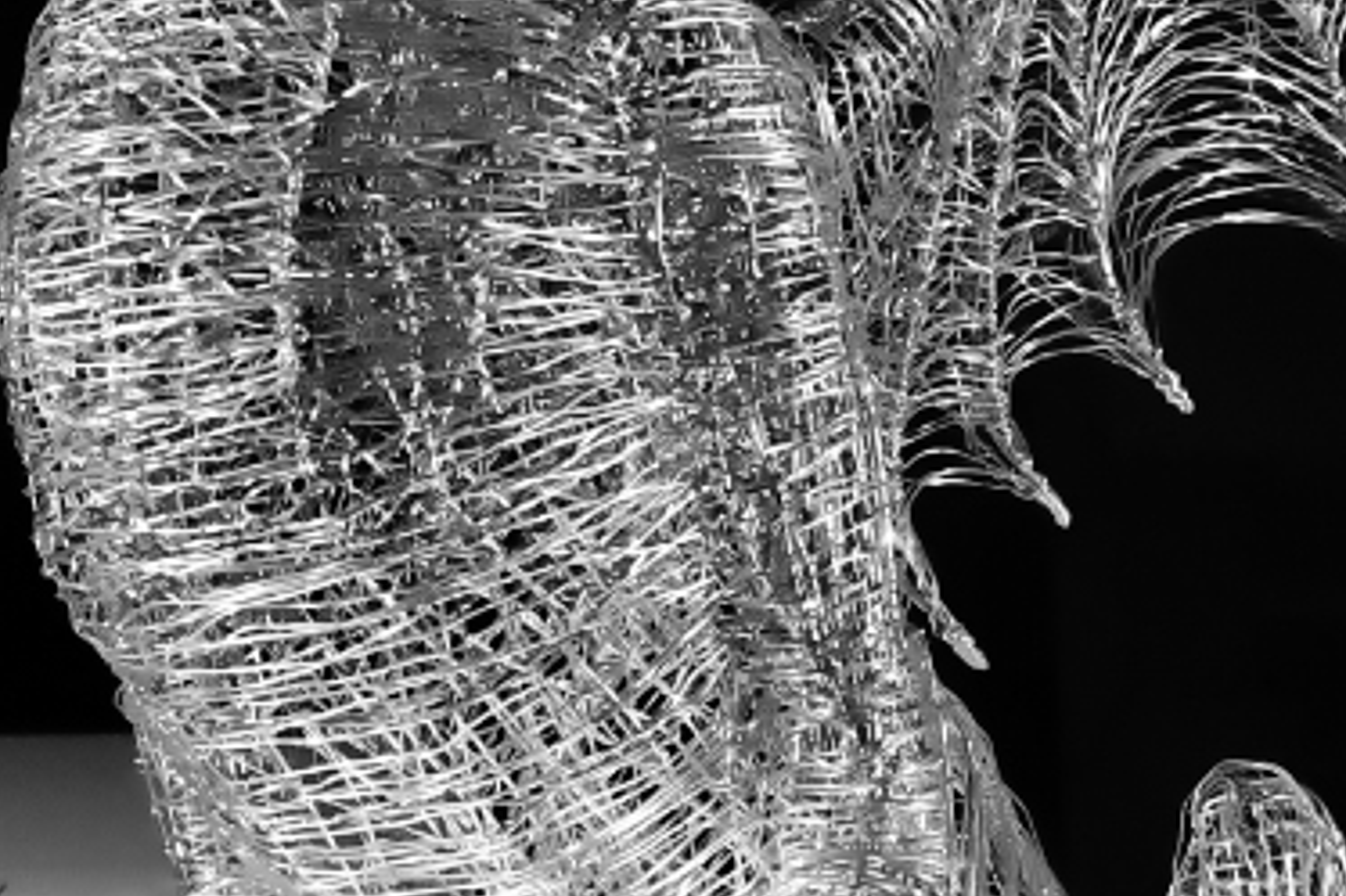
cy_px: -104
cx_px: 453
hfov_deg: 19.6
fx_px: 3887
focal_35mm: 104
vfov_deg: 12.9
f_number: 5
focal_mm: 16
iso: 9000
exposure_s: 1/200
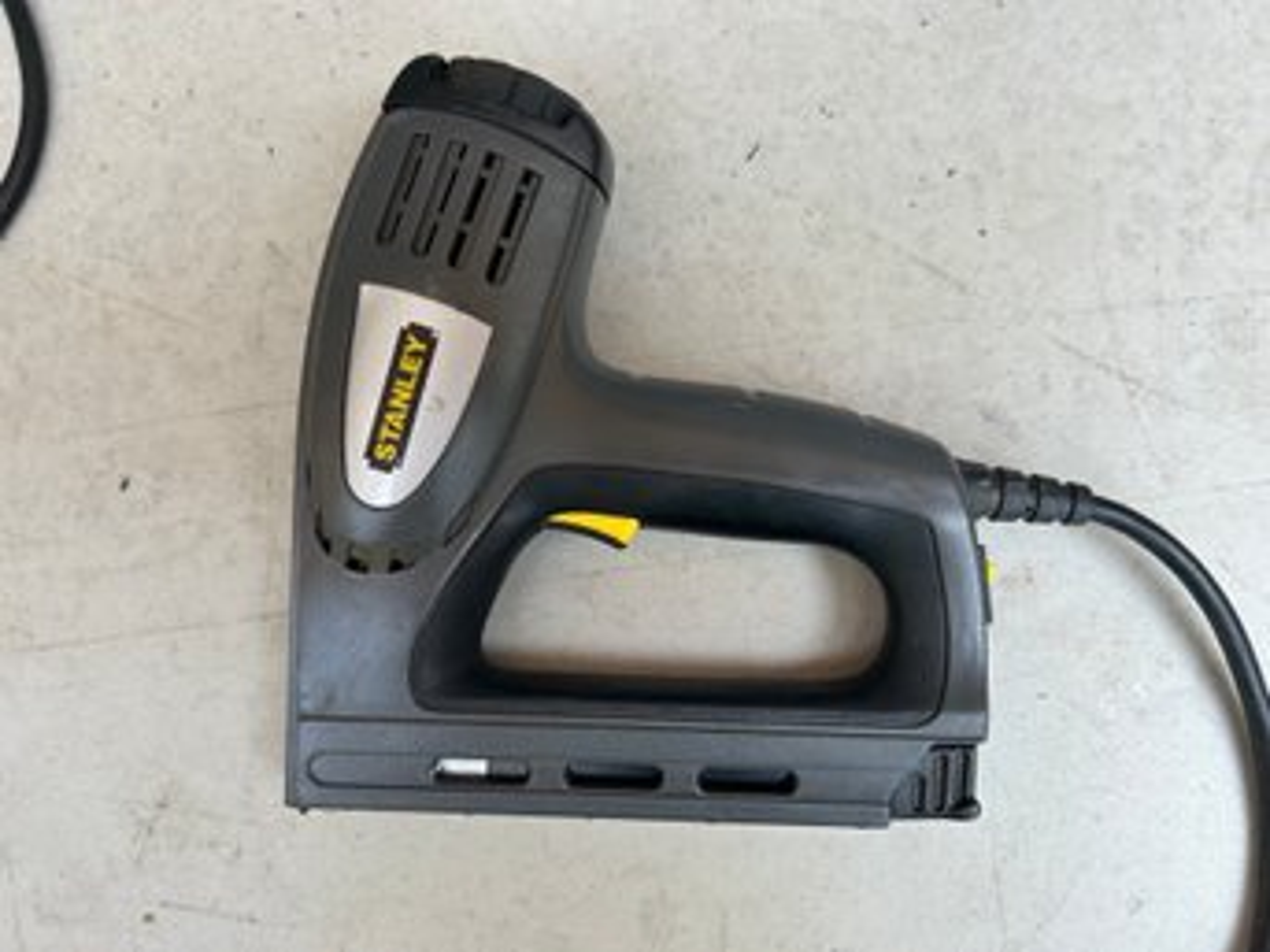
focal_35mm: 26
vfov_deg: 53.0
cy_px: 476
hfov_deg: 67.3
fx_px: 954
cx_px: 635
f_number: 1.5
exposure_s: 1/265
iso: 40
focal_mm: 5.7
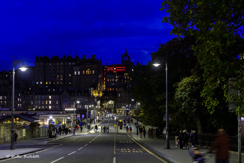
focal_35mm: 35
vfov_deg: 37.9
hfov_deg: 54.4
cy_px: 82
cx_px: 122
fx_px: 237
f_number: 5.6
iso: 2000
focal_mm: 35
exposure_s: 1/8
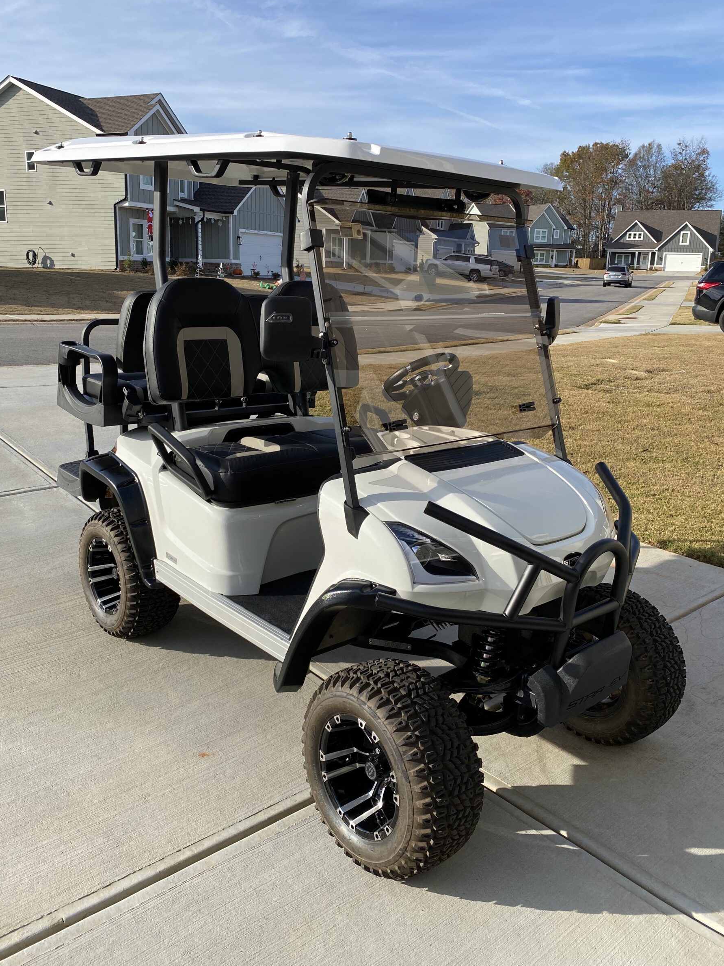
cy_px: 465
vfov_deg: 63.4
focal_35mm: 28
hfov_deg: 49.7
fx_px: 781
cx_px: 335
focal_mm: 4.25
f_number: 1.8
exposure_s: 1/2222
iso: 32
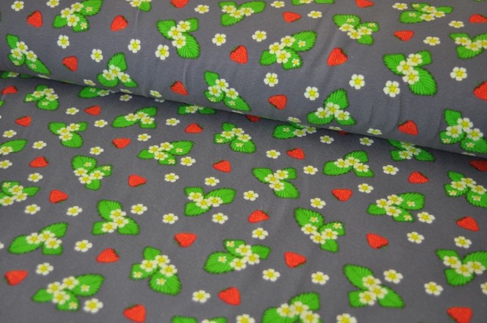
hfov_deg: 38.9
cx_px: 244
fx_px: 689
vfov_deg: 26.4
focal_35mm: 51
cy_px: 162
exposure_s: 1/100
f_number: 5
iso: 400
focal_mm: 34
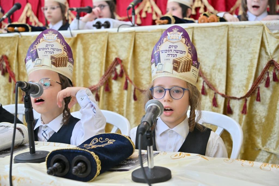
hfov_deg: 39.6
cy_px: 93
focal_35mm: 50
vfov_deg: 27.0
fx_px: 388
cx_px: 140
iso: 250
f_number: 4
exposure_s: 1/160
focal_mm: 50
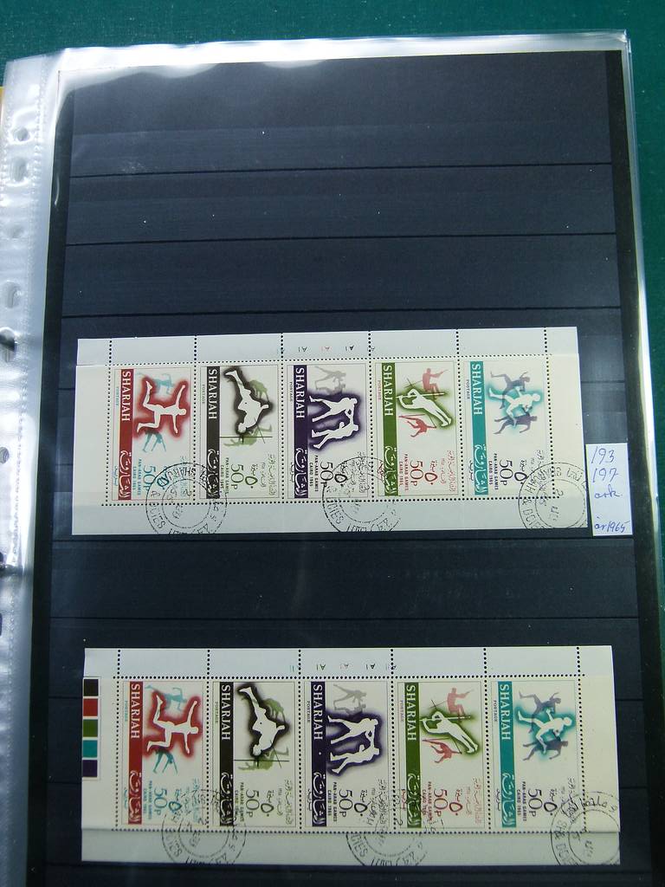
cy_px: 444
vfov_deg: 54.0
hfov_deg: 41.8
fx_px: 871
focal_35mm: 34
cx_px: 332
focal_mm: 6.1
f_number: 3.2
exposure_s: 1/100
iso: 100
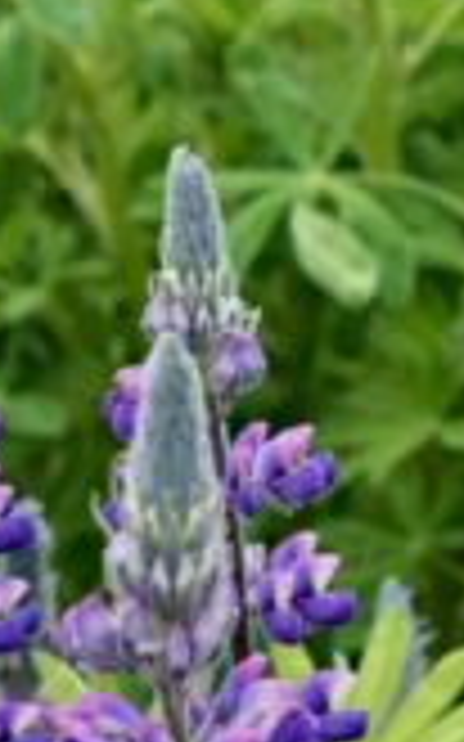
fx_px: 4496
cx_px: 1523
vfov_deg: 9.4
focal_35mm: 222
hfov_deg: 5.5
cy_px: 214
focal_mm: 35
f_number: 4
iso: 400
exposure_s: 1/640
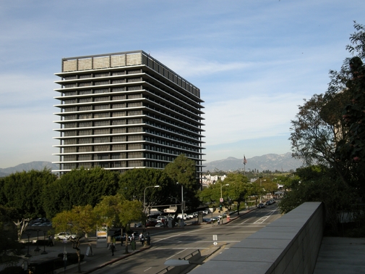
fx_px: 464
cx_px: 208
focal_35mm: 44
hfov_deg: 42.9
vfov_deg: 32.8
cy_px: 115
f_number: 2.8
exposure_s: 1/805
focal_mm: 7.9
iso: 64
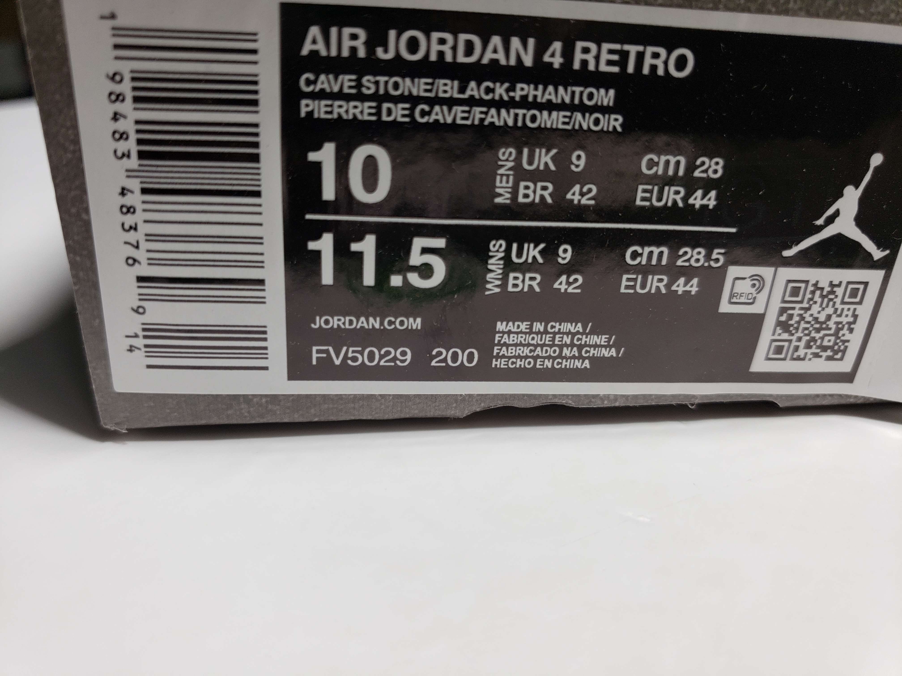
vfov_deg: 53.1
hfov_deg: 67.3
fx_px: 677
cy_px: 338
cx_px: 451
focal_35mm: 26
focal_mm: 4.3
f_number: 1.5
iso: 50
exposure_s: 1/229
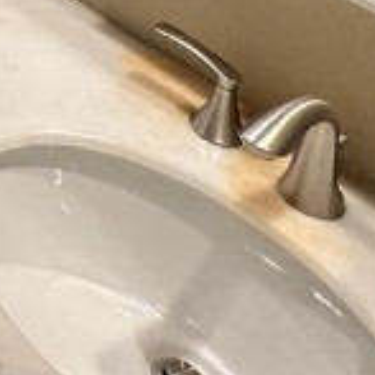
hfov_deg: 14.9
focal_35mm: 86
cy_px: -357
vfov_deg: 16.1
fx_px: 1054
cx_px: -449
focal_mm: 2.22
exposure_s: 1/120
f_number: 2.2
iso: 250
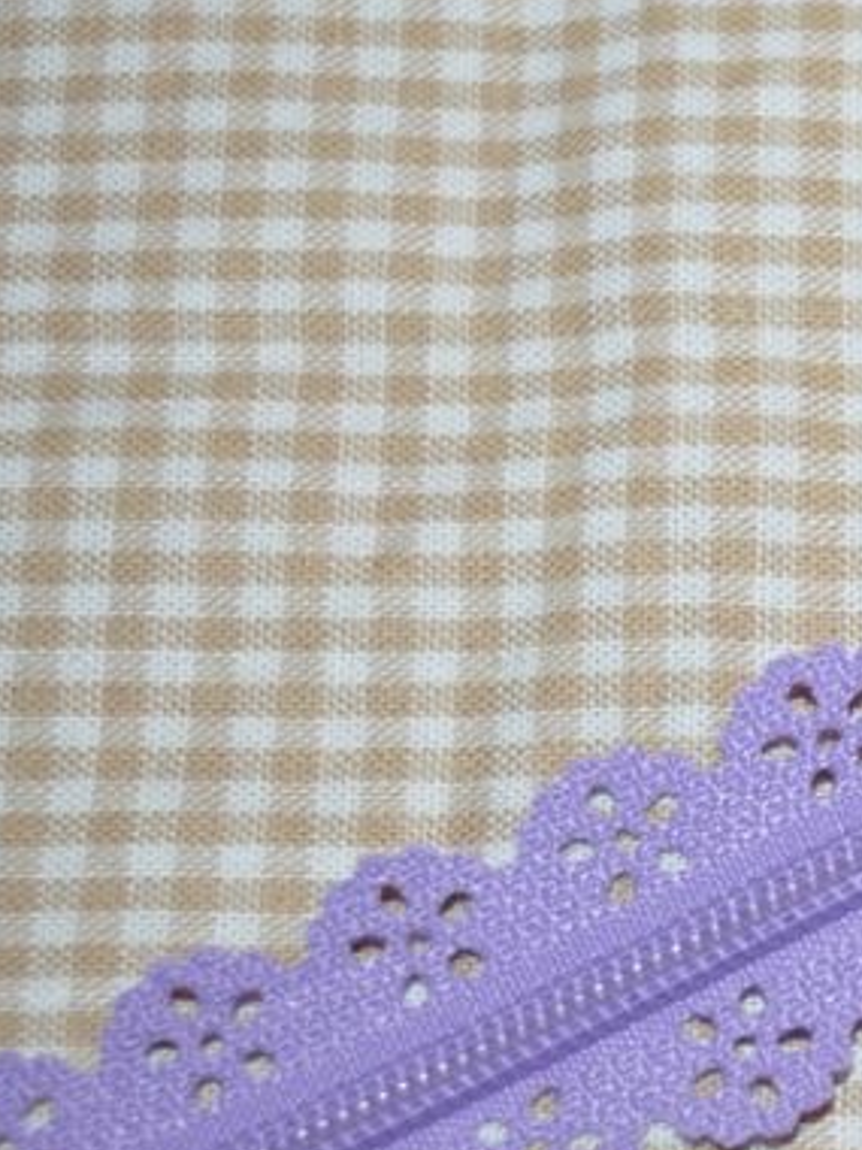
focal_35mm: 106
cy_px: 692
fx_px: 3520
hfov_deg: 13.4
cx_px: 1180
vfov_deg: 18.5
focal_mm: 35
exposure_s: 1/60
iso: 200
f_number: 4.5
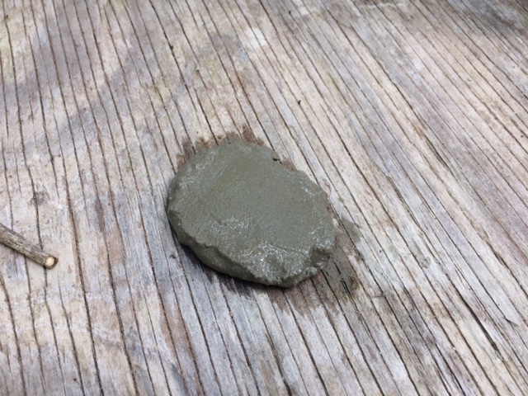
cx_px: 264
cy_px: 198
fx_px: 442
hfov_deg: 61.7
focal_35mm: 29
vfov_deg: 48.2
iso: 50
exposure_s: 1/120
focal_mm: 4.15
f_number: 2.2
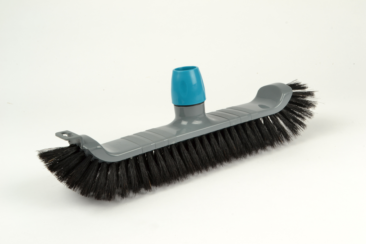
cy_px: 122
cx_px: 183
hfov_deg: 37.9
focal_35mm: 52
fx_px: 534
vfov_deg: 25.8
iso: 200
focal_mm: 35
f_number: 20
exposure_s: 1/60
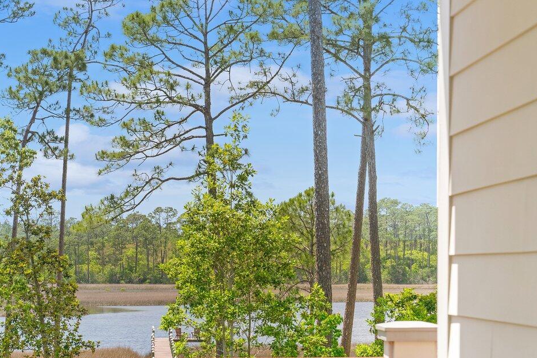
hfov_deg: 19.7
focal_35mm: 103
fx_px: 1536
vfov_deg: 13.2
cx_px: 118
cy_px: 273
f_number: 7.1
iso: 500
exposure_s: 1/125
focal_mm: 47
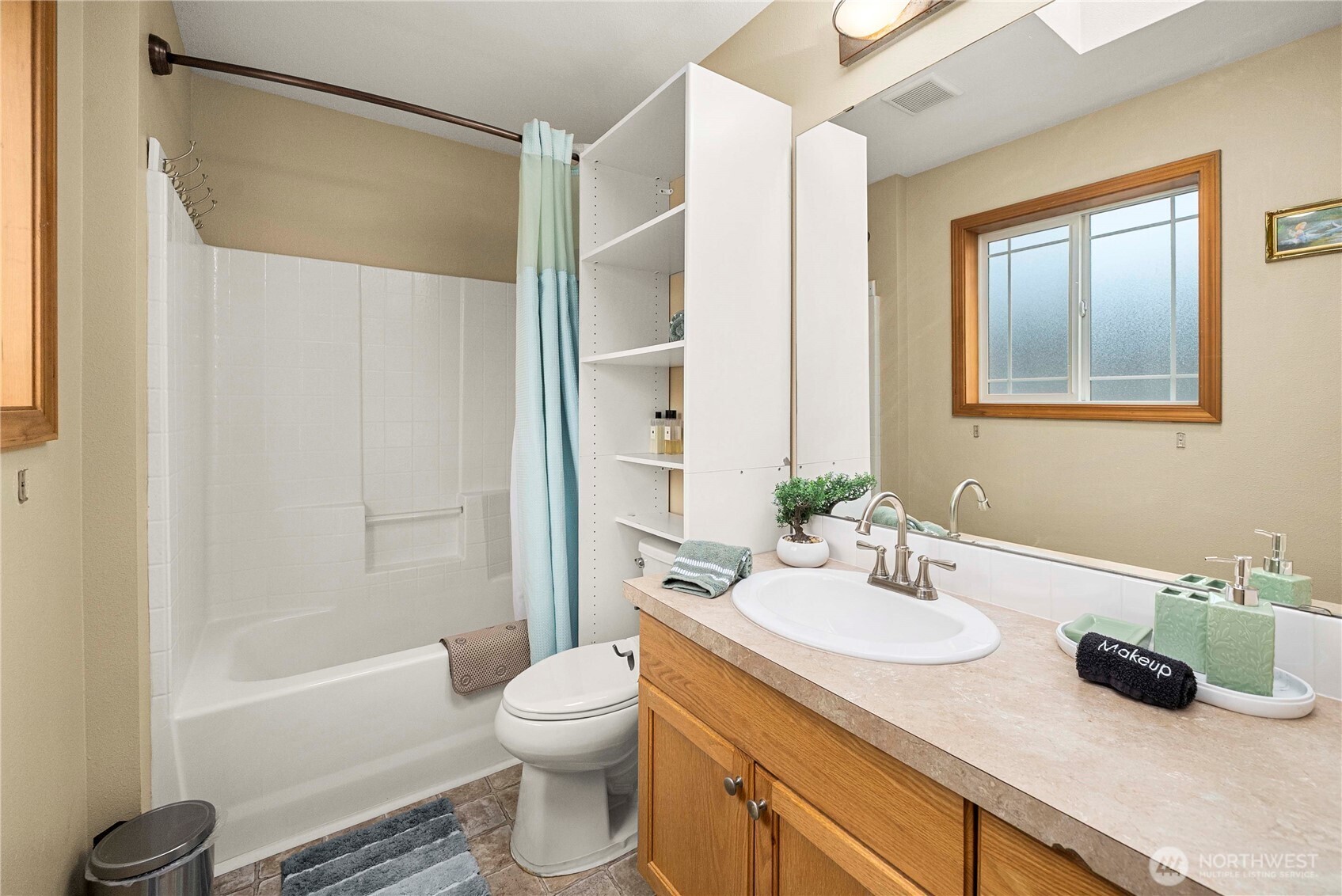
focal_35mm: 14
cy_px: 448
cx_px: 671
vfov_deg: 81.3
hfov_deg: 104.2
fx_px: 522
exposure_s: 1/30
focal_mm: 14
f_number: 7.1
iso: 400
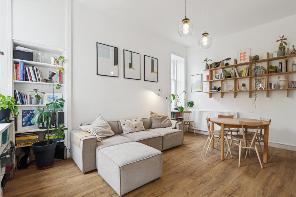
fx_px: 132
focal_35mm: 16
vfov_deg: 73.8
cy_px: 98
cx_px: 148
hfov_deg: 96.7
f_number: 8
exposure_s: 1/60
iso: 2500
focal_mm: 16
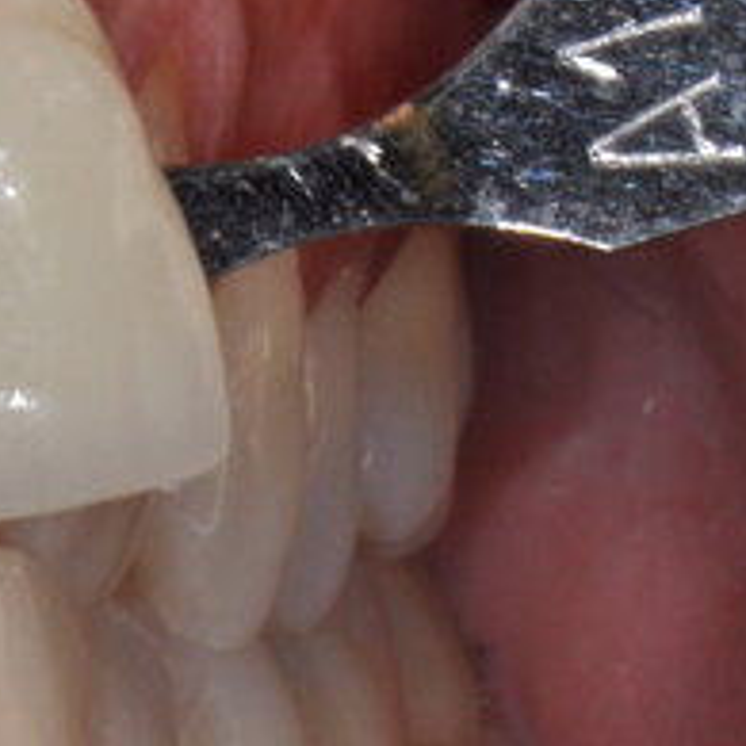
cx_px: -503
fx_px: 15116
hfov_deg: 2.8
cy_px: 553
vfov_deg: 2.8
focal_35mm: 620
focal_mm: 105
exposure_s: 1/125
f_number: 36
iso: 320
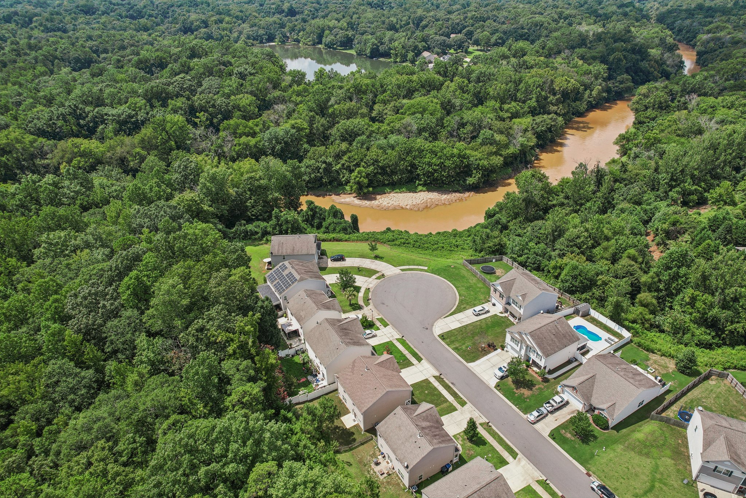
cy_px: 249
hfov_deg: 78.6
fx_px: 456
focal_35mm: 22
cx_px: 373
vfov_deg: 57.2
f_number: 2.8
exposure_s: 1/1000
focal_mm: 8.38
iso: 100
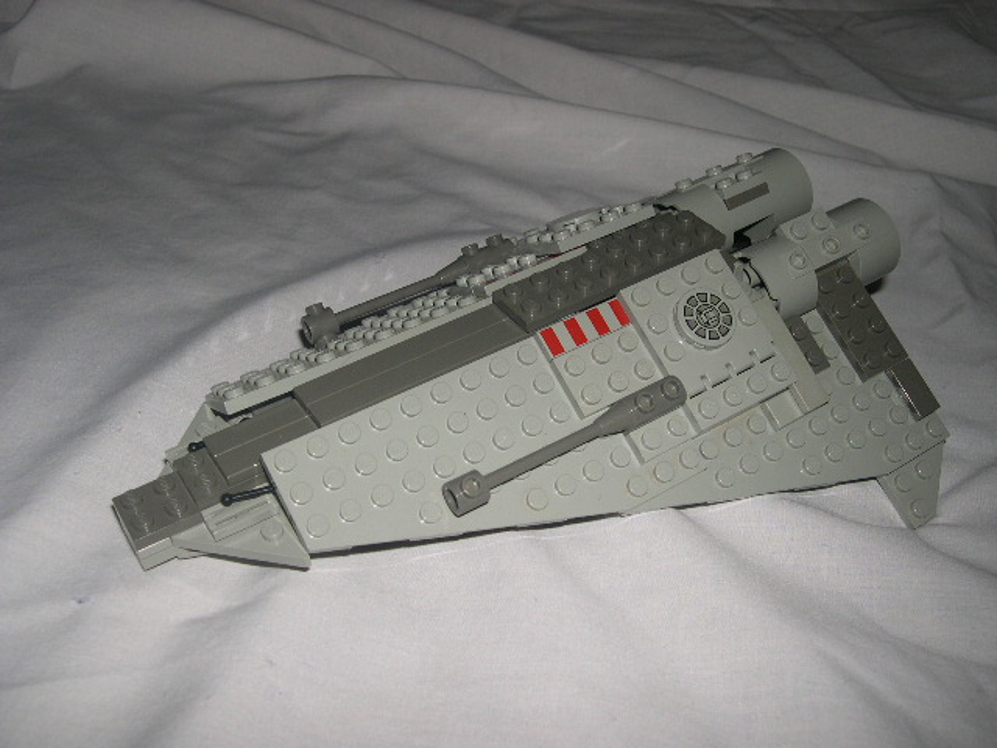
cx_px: 498
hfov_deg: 49.0
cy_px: 374
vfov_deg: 37.7
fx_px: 1094
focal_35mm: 38
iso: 100
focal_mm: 8
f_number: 7.6
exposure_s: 1/60
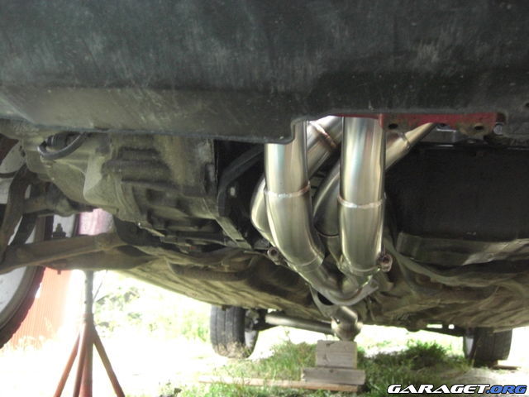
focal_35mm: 38
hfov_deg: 49.0
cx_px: 264
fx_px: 581
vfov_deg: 37.7
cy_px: 198
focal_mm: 7.9
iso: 800
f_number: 2.8
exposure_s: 1/60
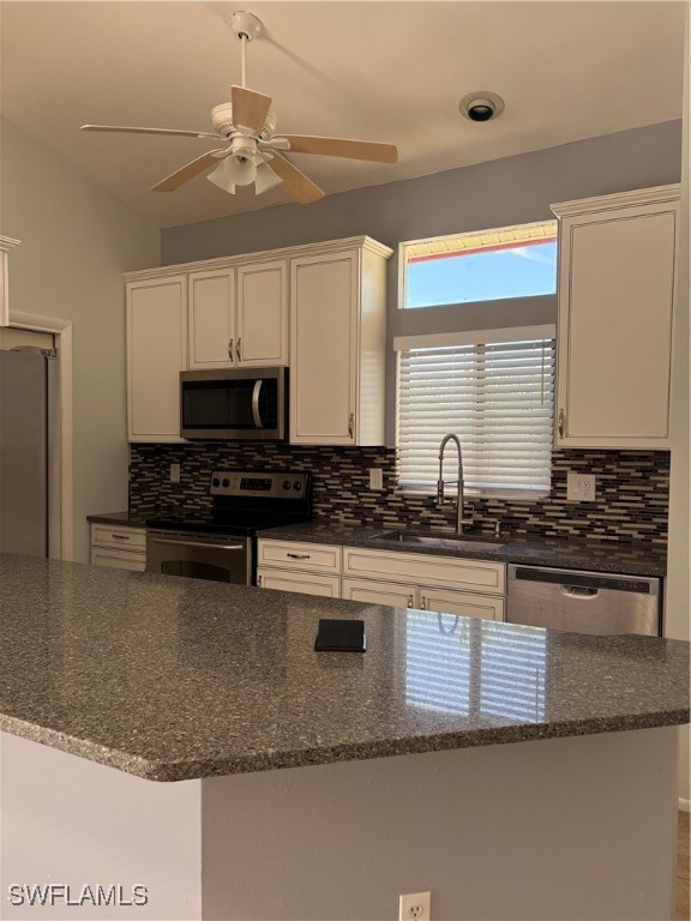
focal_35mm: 26
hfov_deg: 53.1
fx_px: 692
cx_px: 346
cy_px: 460
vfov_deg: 67.3
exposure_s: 1/189
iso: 80
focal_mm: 5.96
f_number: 1.6
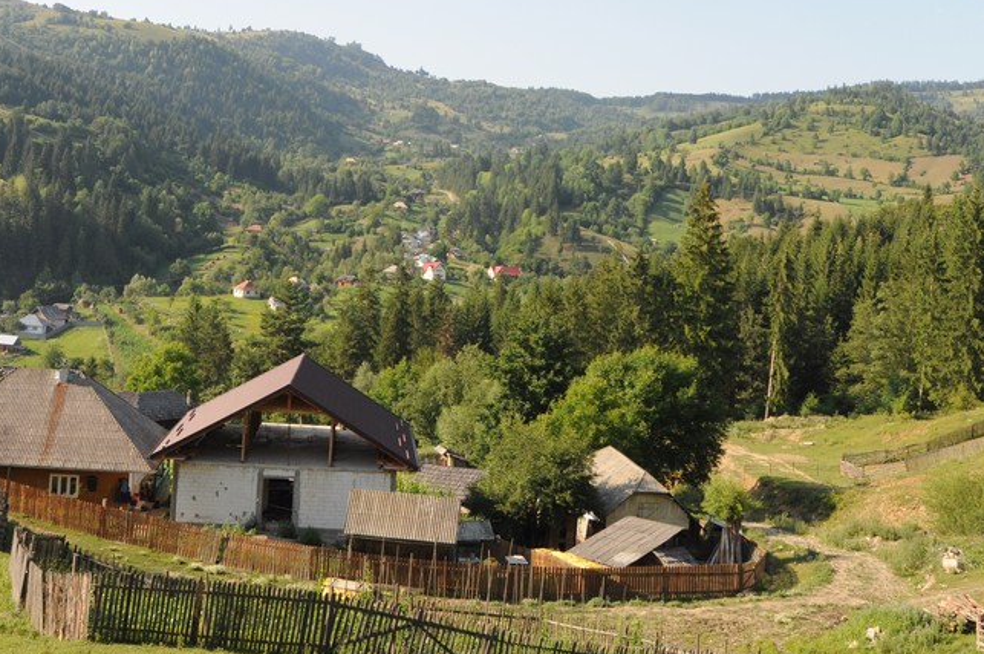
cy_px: 181
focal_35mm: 43
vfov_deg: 30.7
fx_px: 1174
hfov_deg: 45.4
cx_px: 559
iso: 320
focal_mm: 18
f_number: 9
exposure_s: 1/320
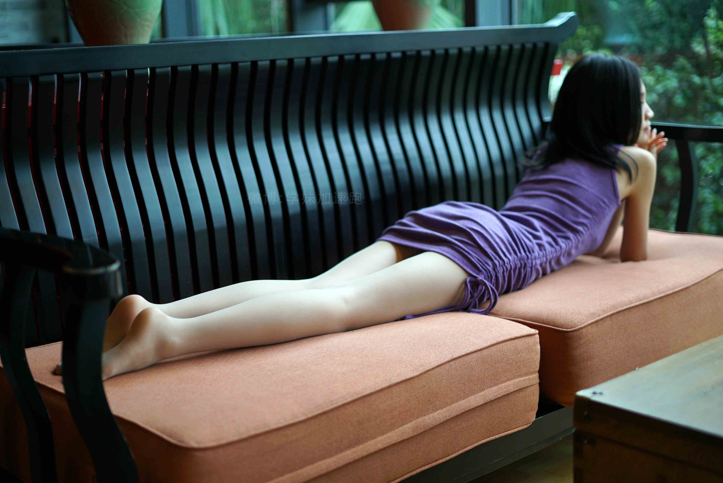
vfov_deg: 27.0
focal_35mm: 50
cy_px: 242
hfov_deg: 39.6
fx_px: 1005
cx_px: 362
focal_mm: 50
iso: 200
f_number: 1.8
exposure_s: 1/640
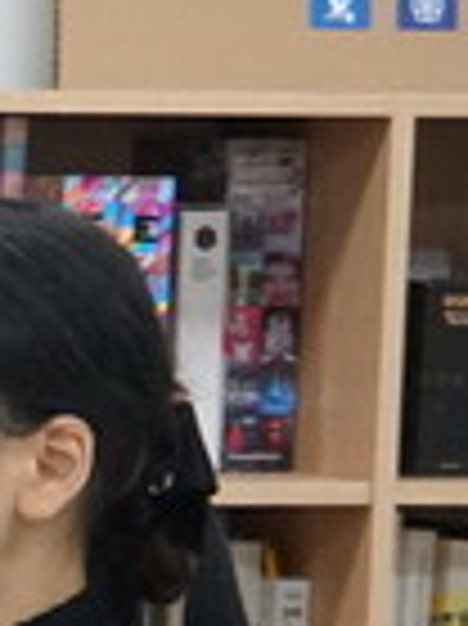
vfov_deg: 6.6
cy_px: 874
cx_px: -1512
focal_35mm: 299
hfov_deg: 4.5
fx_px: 5398
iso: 2500
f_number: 5
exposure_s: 1/160
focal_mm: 30
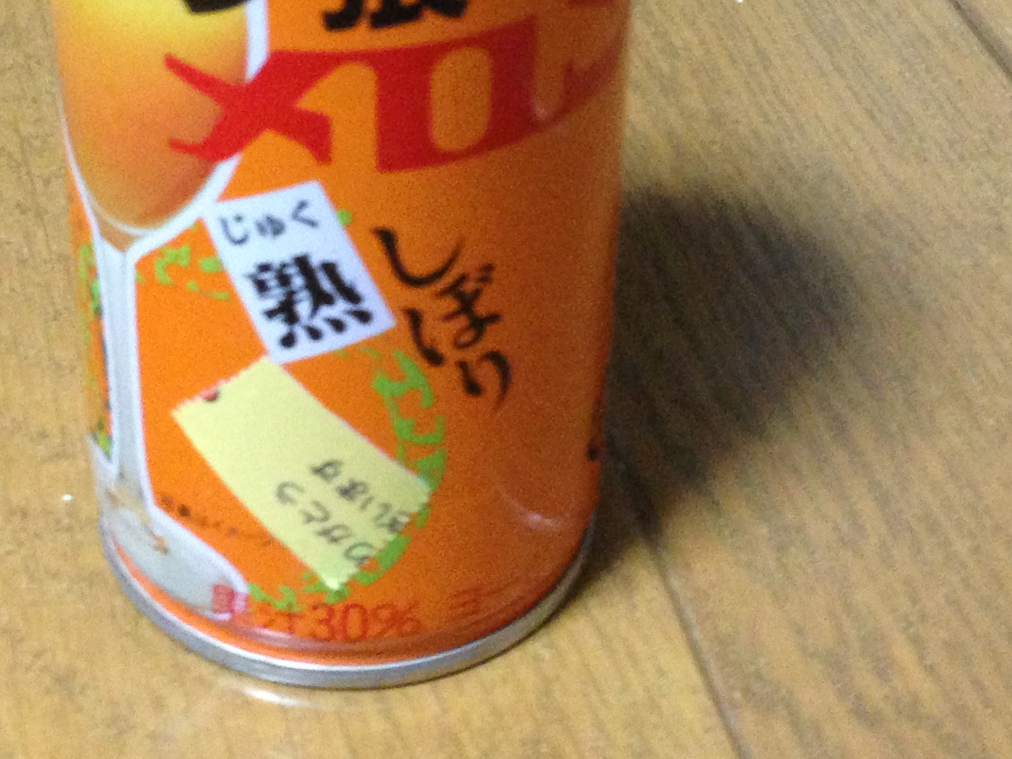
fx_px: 2514
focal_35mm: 86
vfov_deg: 17.0
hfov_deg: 22.6
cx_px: 278
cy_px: 141
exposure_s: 1/20
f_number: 2.4
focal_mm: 4.13
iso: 400
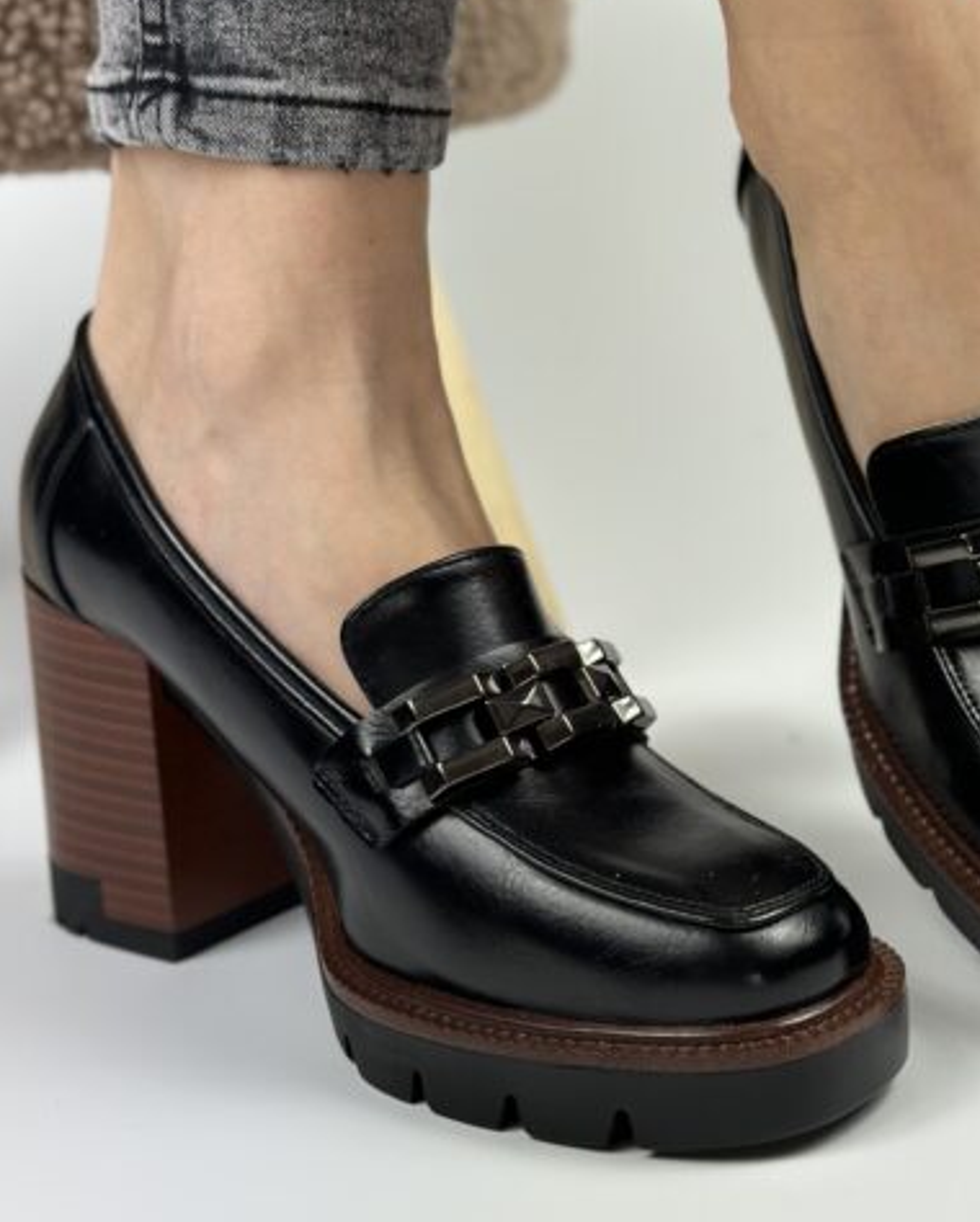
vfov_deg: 24.0
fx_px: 2860
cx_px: 689
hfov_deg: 19.4
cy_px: 418
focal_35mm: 79
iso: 80
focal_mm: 6.86
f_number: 1.78
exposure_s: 1/953
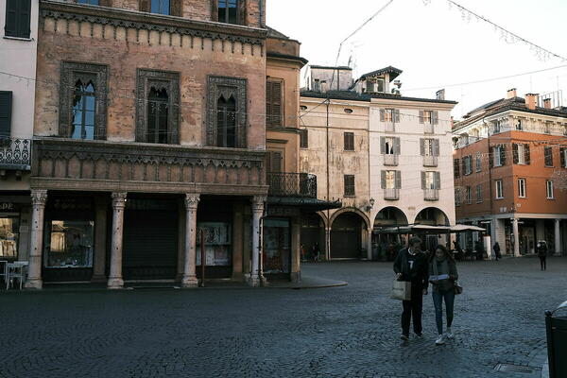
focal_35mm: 35
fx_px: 551
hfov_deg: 54.4
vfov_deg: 37.9
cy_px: 189
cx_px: 284
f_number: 8
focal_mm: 23
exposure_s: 1/70
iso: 250
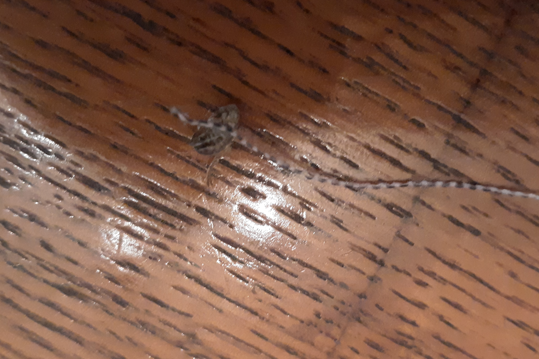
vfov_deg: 32.6
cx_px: 279
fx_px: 614
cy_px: 184
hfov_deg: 47.4
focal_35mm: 41
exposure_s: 1/15
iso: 640
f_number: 1.7
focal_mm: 3.7
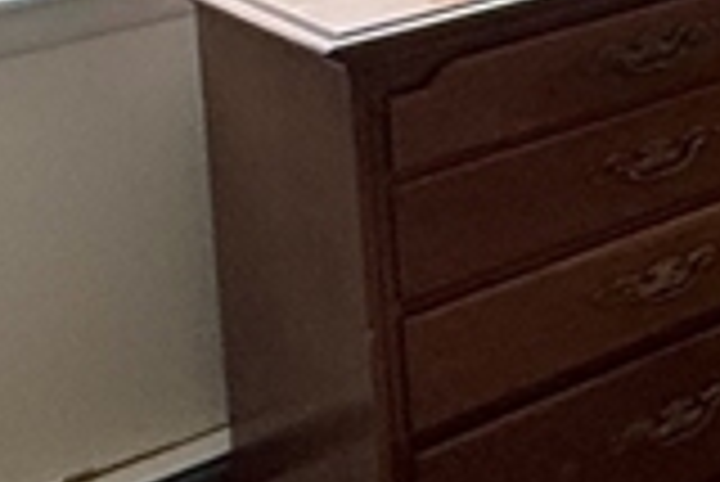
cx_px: 1503
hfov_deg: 16.1
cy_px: -419
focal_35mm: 93
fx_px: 1862
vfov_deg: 13.1
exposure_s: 1/60
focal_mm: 2.22
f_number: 2.2
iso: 160
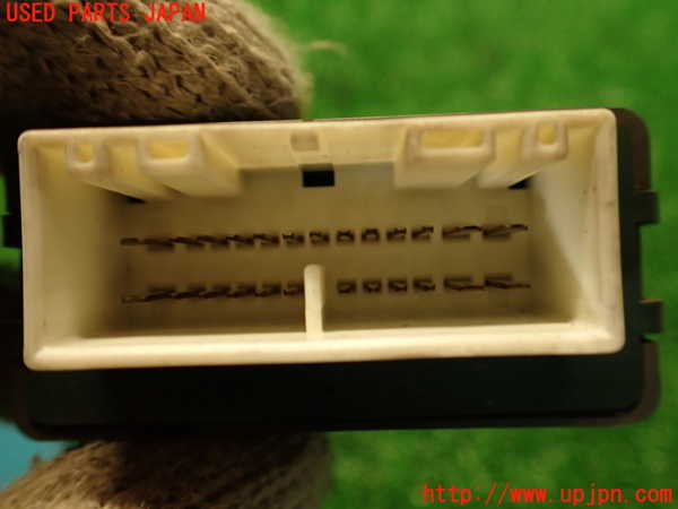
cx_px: 339
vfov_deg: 46.8
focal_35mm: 30
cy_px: 254
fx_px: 588
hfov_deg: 60.0
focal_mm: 5.4
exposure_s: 1/30
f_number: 2.3
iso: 250
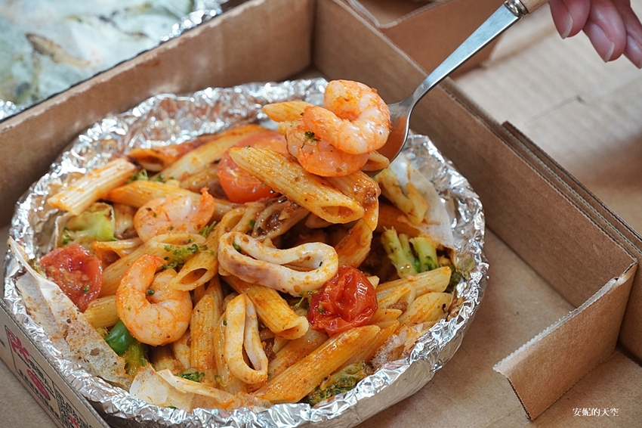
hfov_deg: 17.1
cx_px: 321
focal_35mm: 120
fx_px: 2139
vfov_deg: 11.4
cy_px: 214
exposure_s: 1/25
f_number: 5.6
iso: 1000
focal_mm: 80
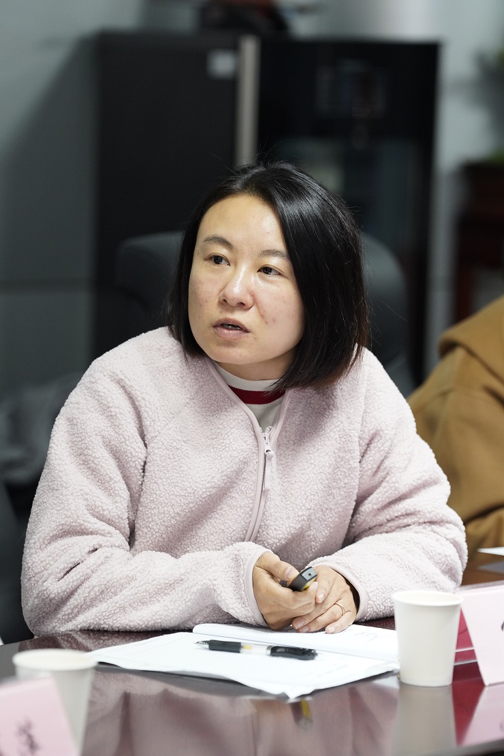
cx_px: 252
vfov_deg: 12.5
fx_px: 3465
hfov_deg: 8.3
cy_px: 378
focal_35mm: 165
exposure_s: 1/200
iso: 2500
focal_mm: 165
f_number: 4
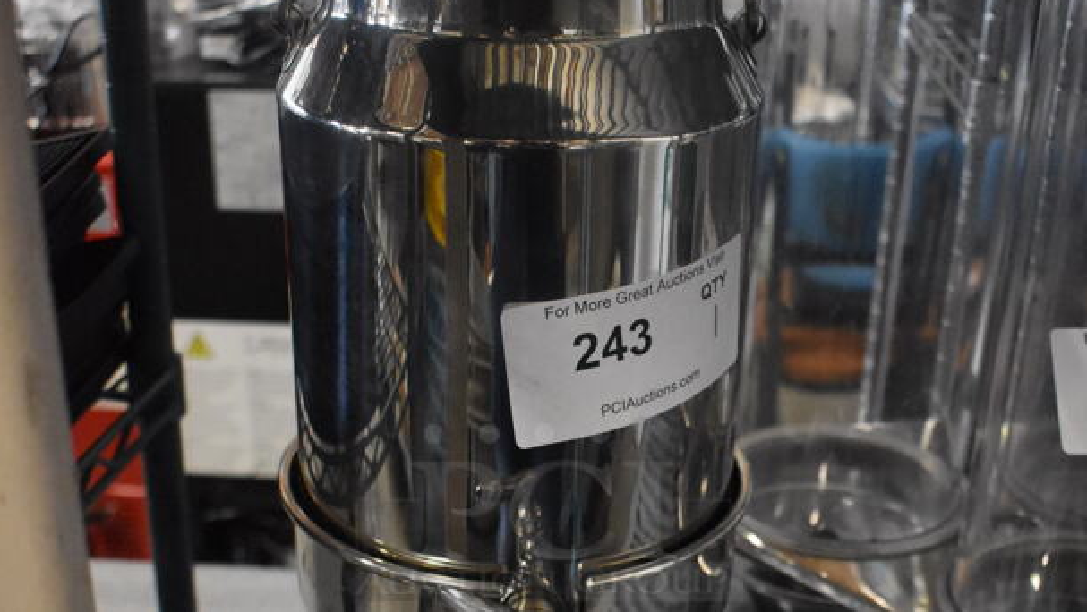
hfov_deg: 39.8
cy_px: 507
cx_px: 544
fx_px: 1499
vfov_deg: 22.7
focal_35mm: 52
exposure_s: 1/125
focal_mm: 22
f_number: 3.8
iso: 5600
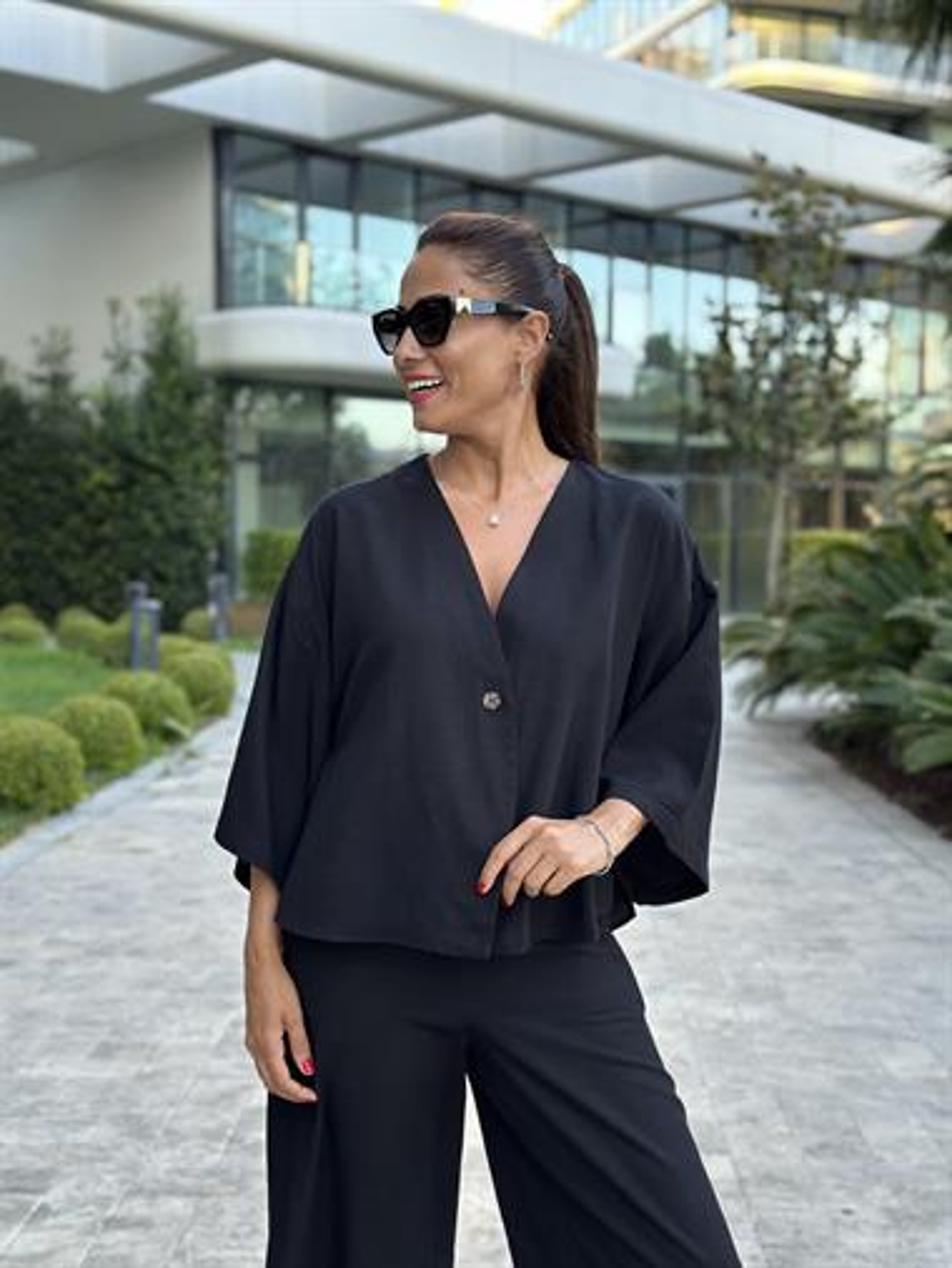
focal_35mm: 48
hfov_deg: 30.3
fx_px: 1759
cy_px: 634
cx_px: 476
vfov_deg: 39.6
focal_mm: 6.86
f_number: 1.78
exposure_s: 1/172
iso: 100
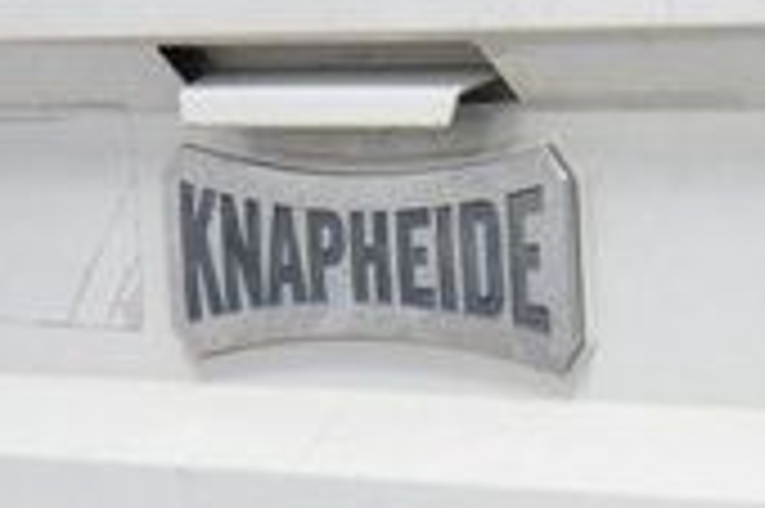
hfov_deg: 7.3
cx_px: 1004
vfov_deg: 4.7
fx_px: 5944
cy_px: 1324
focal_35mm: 280
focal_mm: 31
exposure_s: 1/60
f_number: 5
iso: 1600
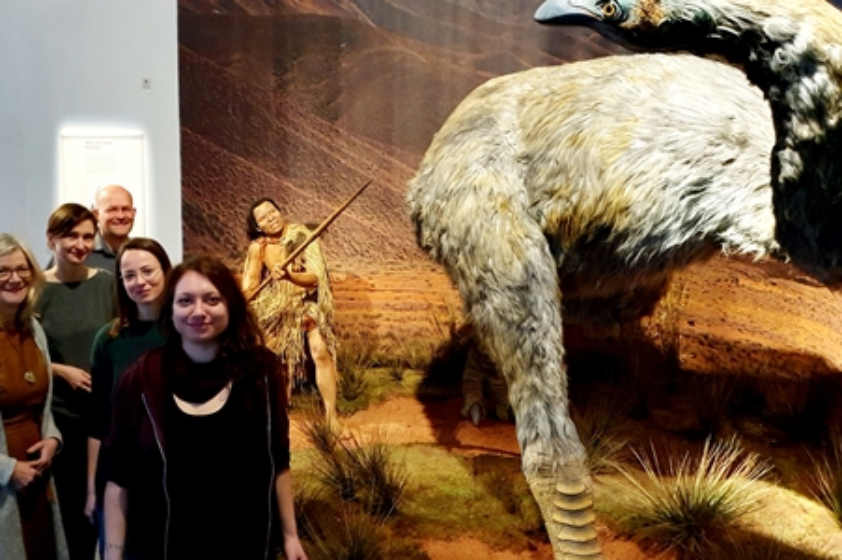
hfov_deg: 58.4
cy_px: 241
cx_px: 346
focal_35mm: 32
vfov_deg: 41.0
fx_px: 748
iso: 500
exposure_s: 1/33
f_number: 1.5
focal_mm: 4.32
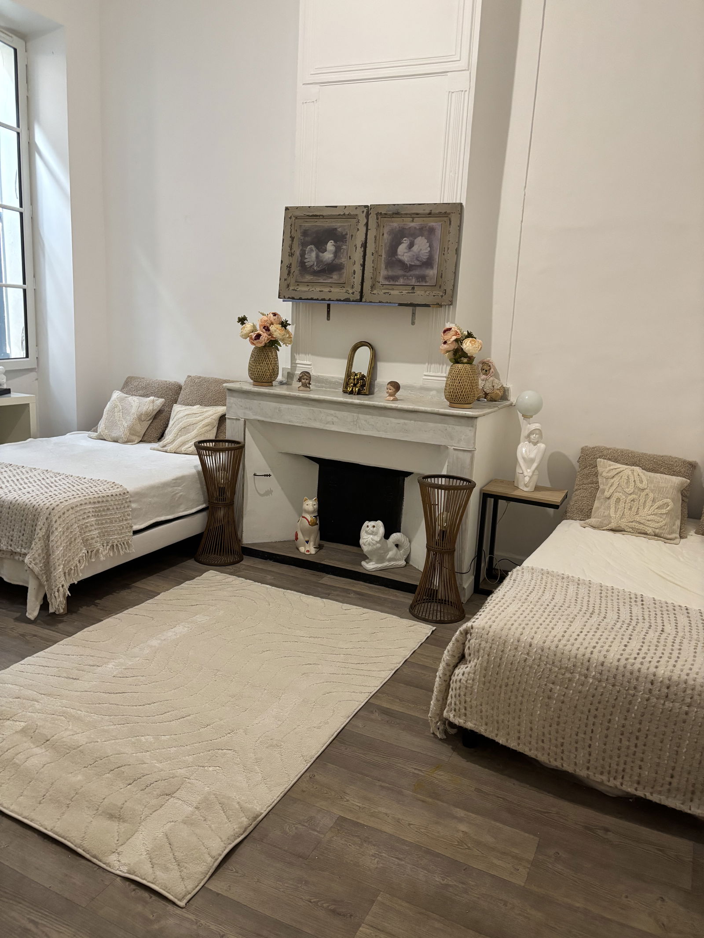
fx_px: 705
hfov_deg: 53.1
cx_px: 352
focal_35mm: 26
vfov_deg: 67.3
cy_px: 469
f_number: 1.6
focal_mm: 5.96
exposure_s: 1/50
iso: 400
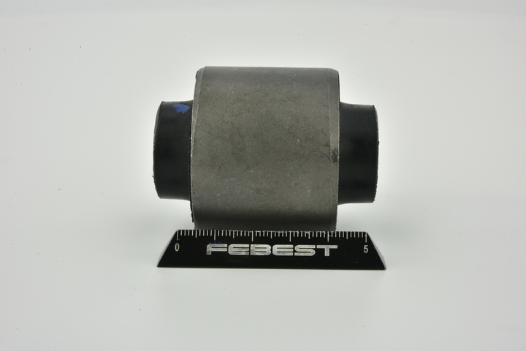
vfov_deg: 22.6
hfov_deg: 33.4
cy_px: 176
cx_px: 263
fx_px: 877
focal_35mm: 60
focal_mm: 60
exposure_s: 1/3
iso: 64
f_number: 36
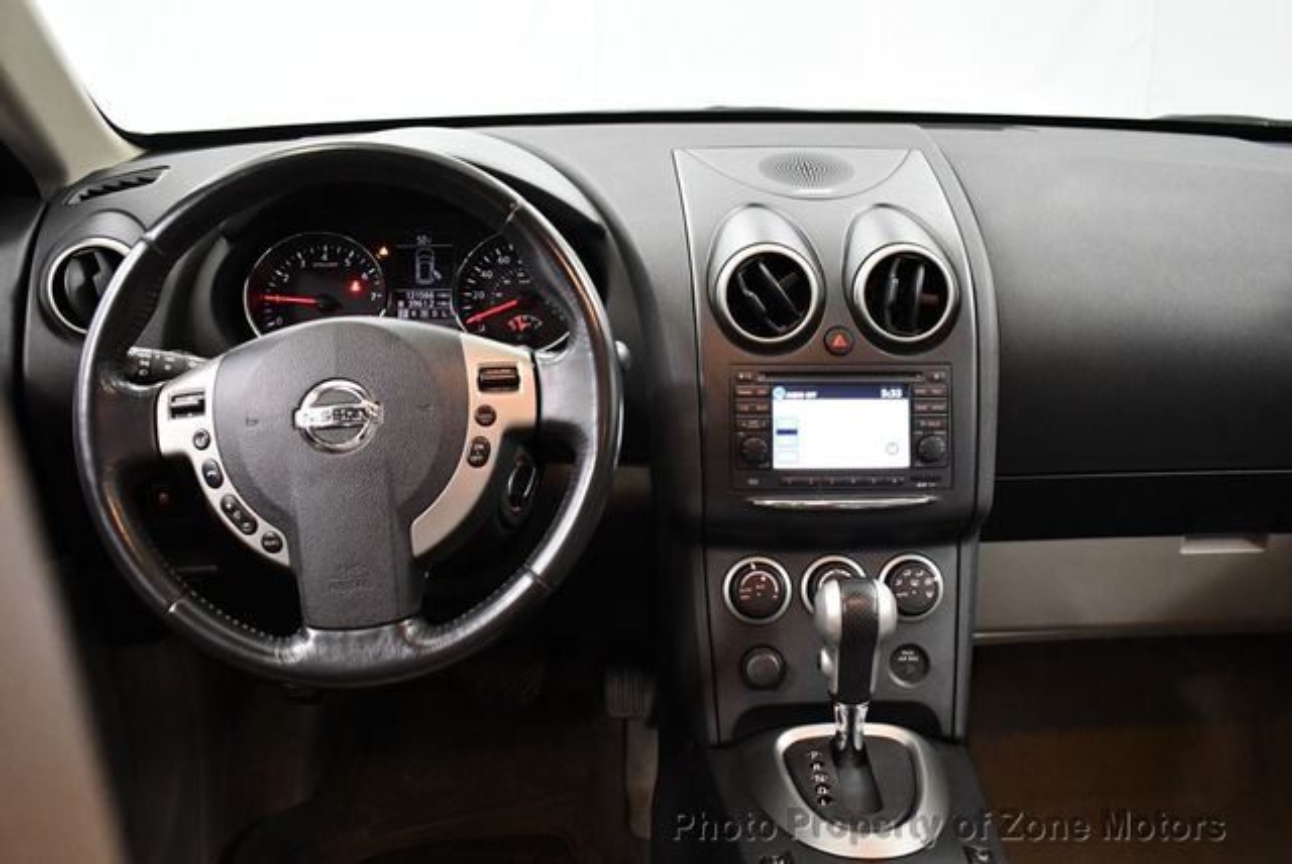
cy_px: 432
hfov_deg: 53.1
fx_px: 1293
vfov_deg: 36.9
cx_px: 646
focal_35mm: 36
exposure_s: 1/100
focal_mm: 18
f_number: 3.5
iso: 3200
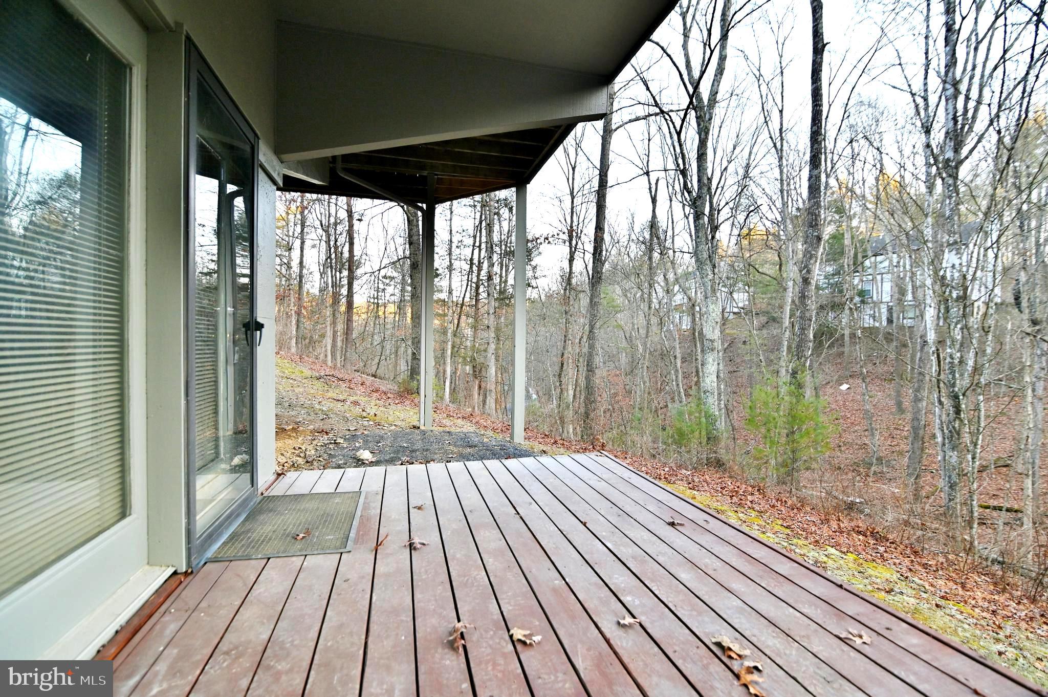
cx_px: 524
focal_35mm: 16
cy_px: 348
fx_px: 465
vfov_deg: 73.7
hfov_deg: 96.8
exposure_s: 1/250
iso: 400
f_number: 3.5
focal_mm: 16
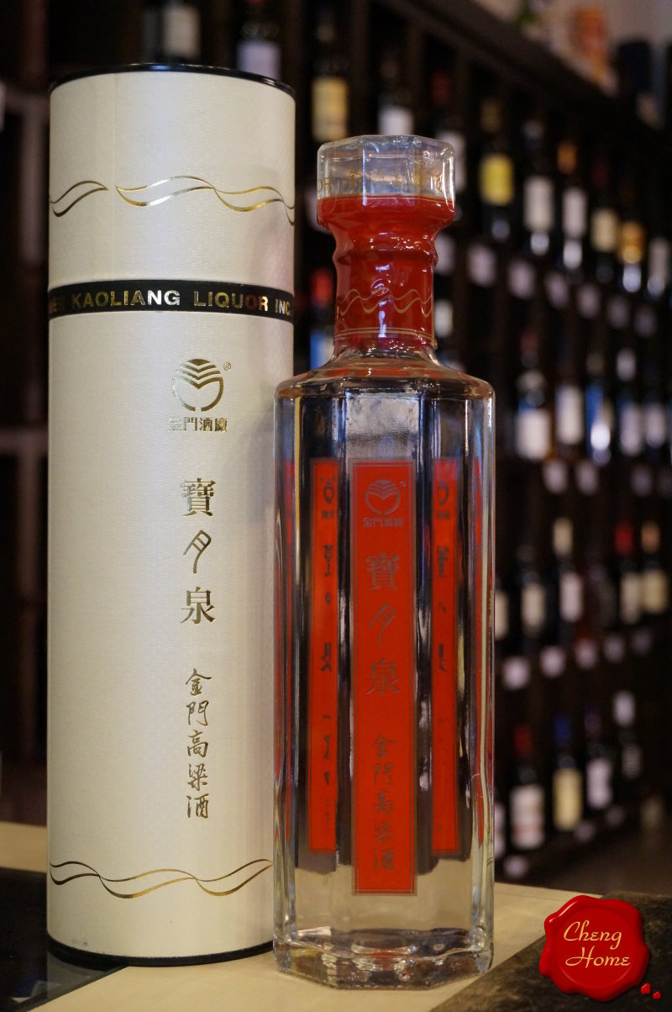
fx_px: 1600
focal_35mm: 57
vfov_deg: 35.1
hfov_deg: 23.7
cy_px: 506
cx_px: 336
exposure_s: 1/100
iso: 3200
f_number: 5.6
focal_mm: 38
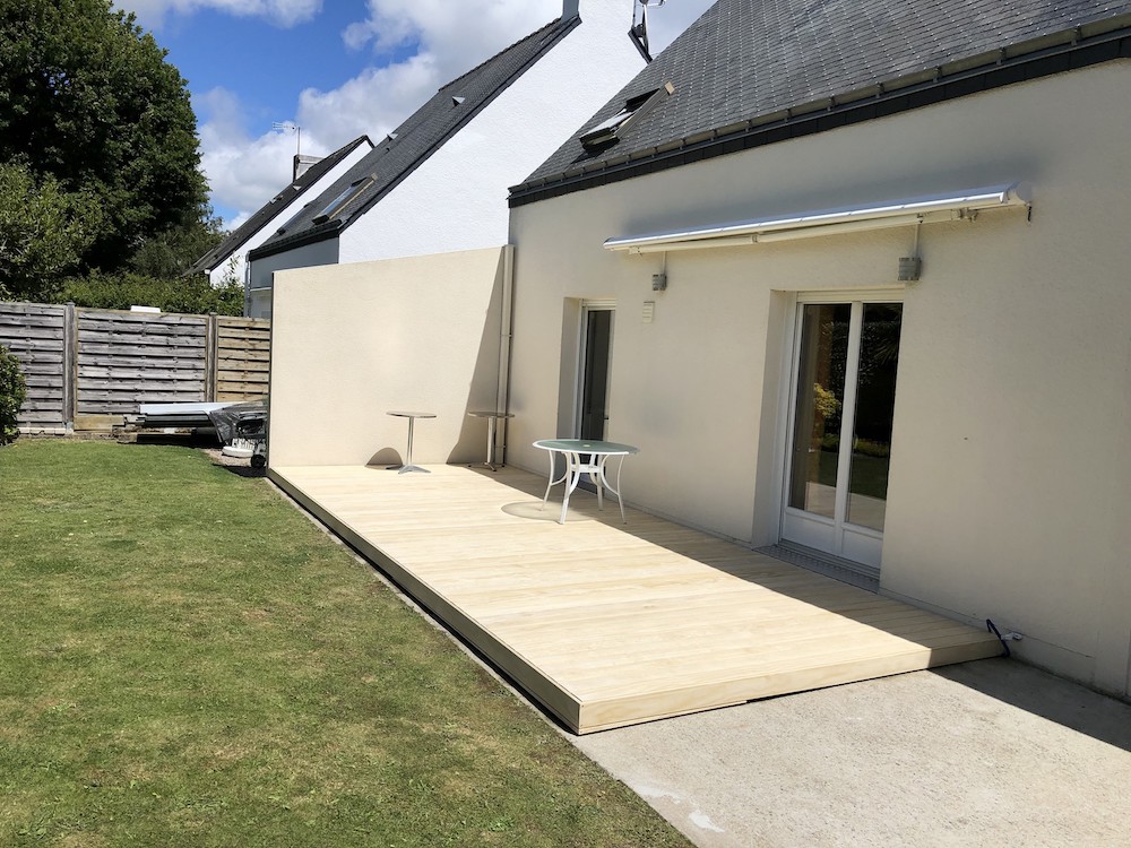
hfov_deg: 63.4
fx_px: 915
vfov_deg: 49.7
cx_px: 566
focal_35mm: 28
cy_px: 424
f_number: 1.8
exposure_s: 1/4367
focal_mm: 4
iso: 25
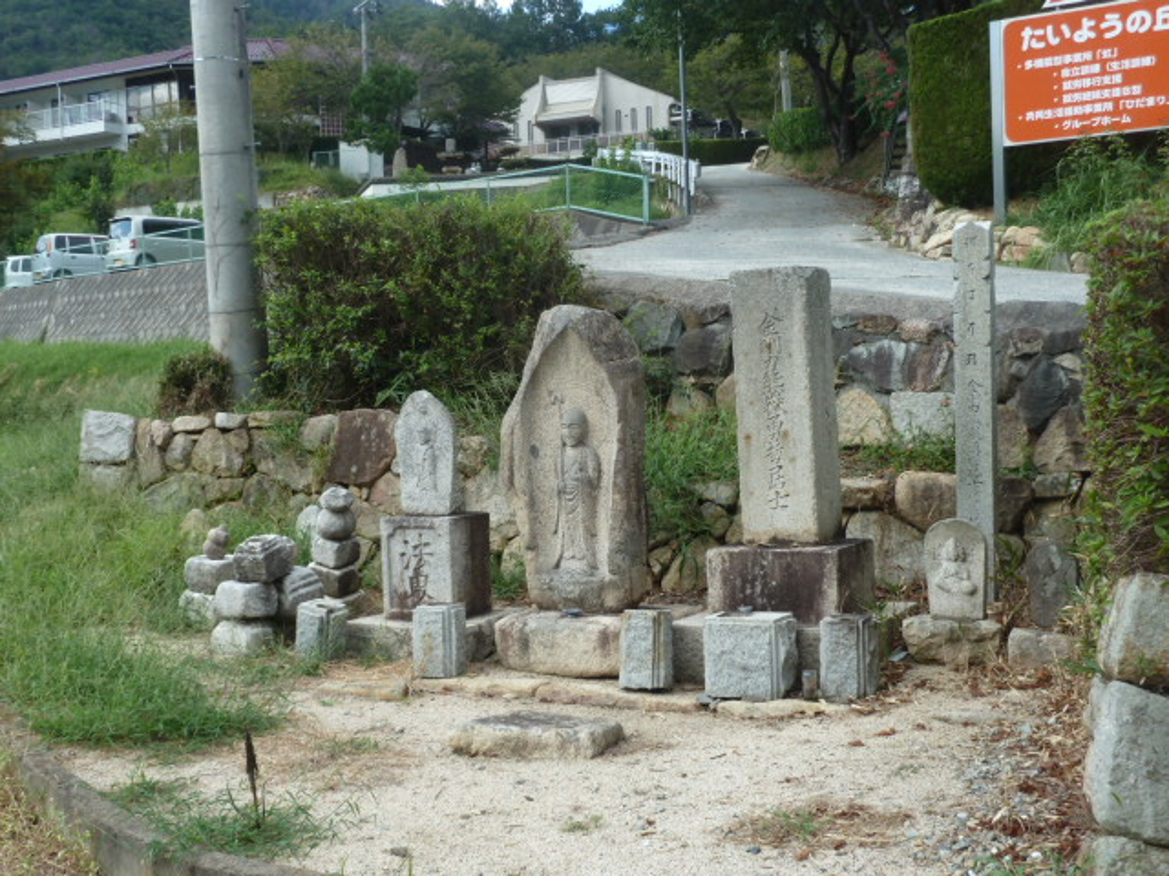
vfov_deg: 34.3
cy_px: 438
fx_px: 1418
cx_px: 584
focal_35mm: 42
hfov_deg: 44.8
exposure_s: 1/160
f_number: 4
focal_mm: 6.9
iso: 80
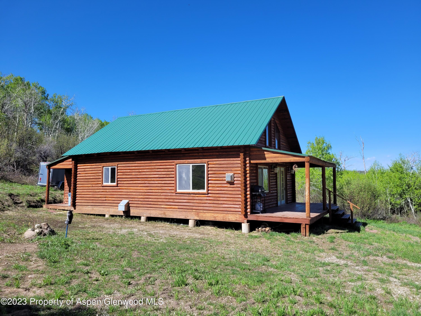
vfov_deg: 53.1
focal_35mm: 26
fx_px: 316
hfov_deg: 67.3
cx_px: 210
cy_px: 158
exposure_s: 1/1824
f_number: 1.8
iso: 40
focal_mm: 5.4
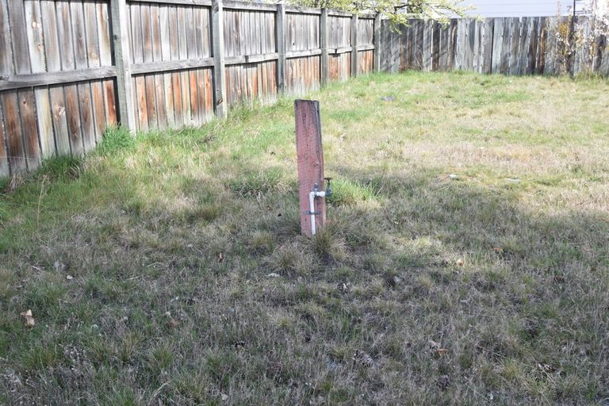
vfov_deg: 41.7
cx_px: 304
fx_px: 533
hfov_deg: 59.5
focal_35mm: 32
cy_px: 203
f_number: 8
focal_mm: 21
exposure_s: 1/250
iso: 400
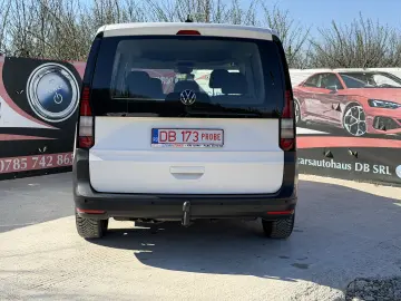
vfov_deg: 30.3
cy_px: 150
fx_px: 556
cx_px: 200
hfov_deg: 39.7
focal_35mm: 48
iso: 80
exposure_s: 1/2976
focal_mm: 6.76
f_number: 1.78
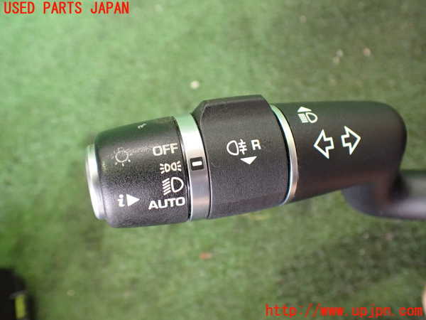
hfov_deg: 60.0
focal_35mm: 30
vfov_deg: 46.8
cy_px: 160
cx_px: 213
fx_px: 369
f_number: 2.3
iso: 800
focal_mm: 5.4
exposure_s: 1/50
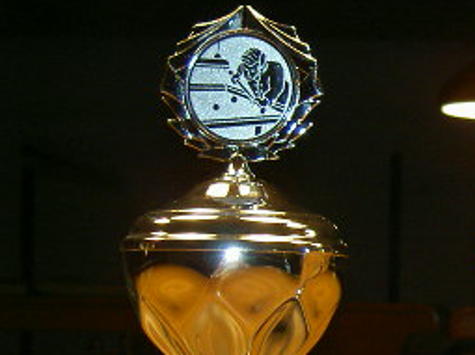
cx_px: 589
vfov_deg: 14.9
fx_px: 1344
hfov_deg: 18.8
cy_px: 333
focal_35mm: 98
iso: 100
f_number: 2.8
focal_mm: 8
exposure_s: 1/59.5
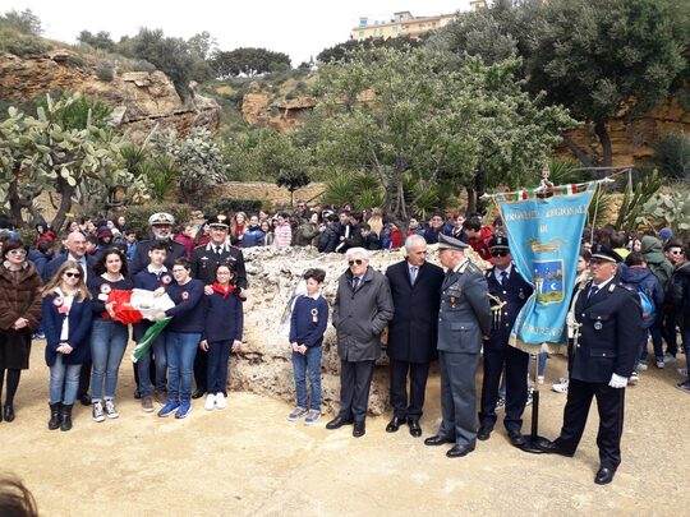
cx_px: 345
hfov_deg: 65.3
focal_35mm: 27
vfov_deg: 51.4
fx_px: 538
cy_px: 258
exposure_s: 1/688
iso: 40
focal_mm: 3.6
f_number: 1.9
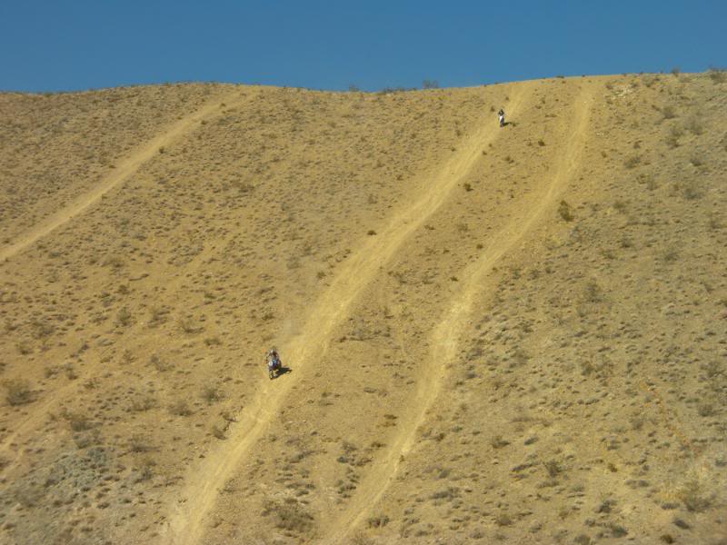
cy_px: 272
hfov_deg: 23.0
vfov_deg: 17.4
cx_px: 364
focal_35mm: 85
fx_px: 1785
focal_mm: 15
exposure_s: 1/120
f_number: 14
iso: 90
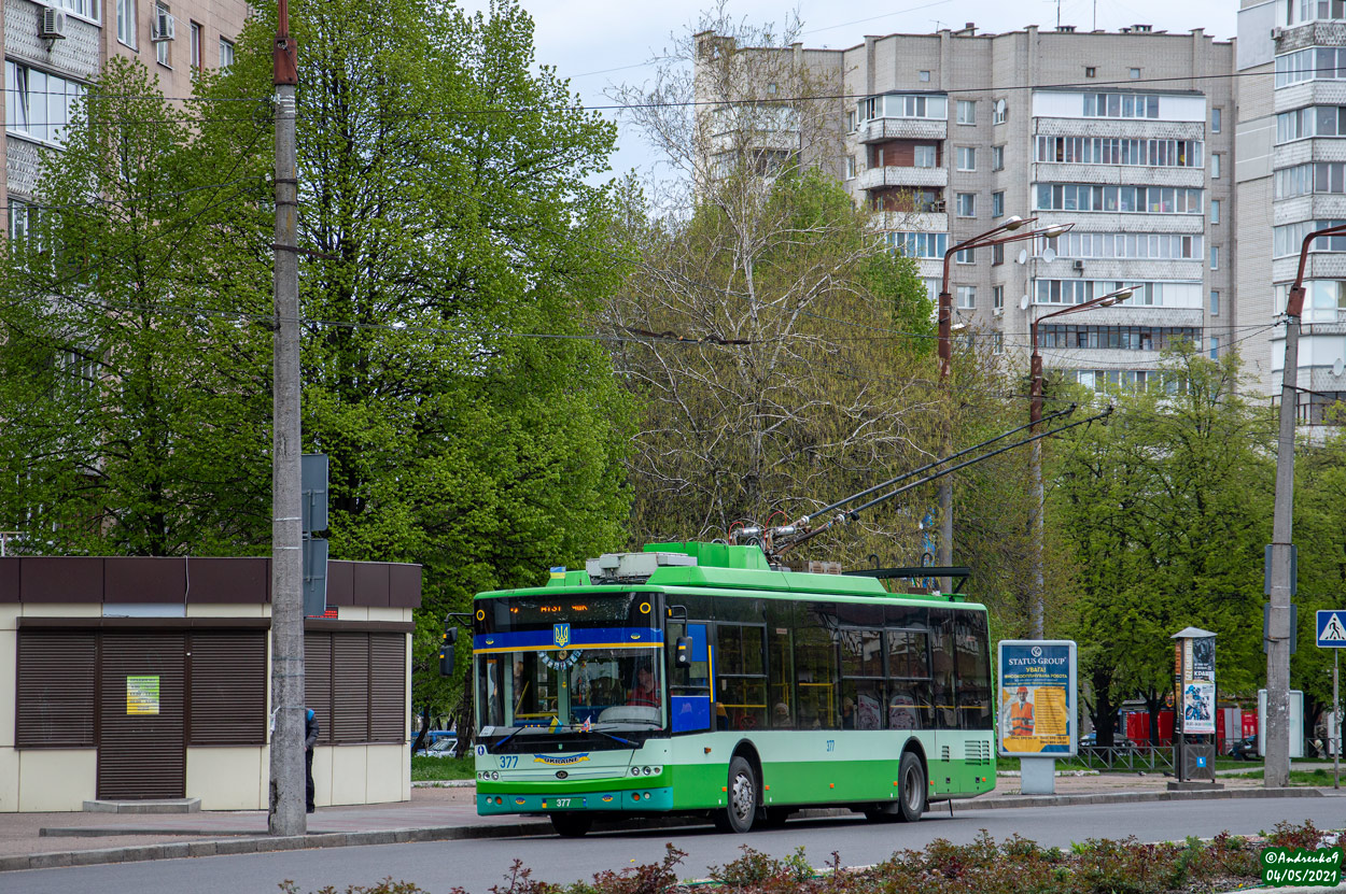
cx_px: 673
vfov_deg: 10.7
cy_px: 447
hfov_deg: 16.1
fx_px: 4763
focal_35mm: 128
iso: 200
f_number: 5.6
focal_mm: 85
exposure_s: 1/500
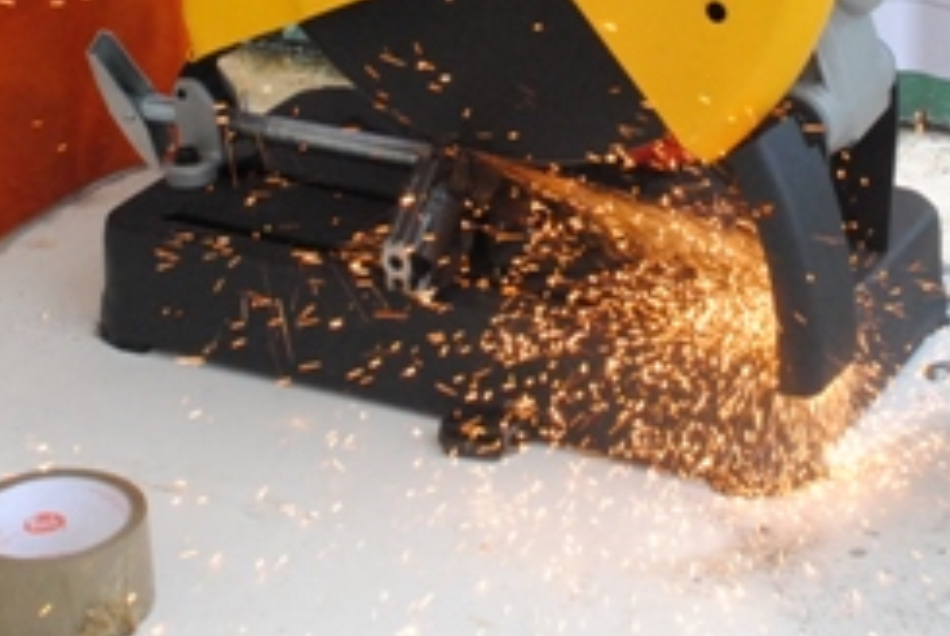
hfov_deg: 20.8
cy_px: -161
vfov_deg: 13.5
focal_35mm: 98
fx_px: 2589
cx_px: 516
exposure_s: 1/320
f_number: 9
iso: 800
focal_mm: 20
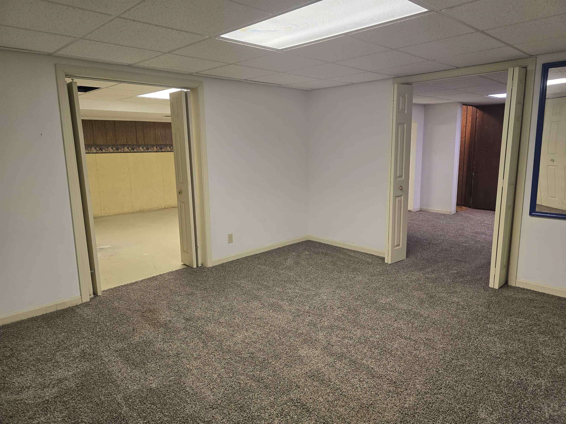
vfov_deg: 58.9
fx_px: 376
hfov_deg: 73.9
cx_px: 283
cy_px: 212
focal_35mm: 23
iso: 160
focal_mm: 6.3
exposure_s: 1/120
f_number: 1.7
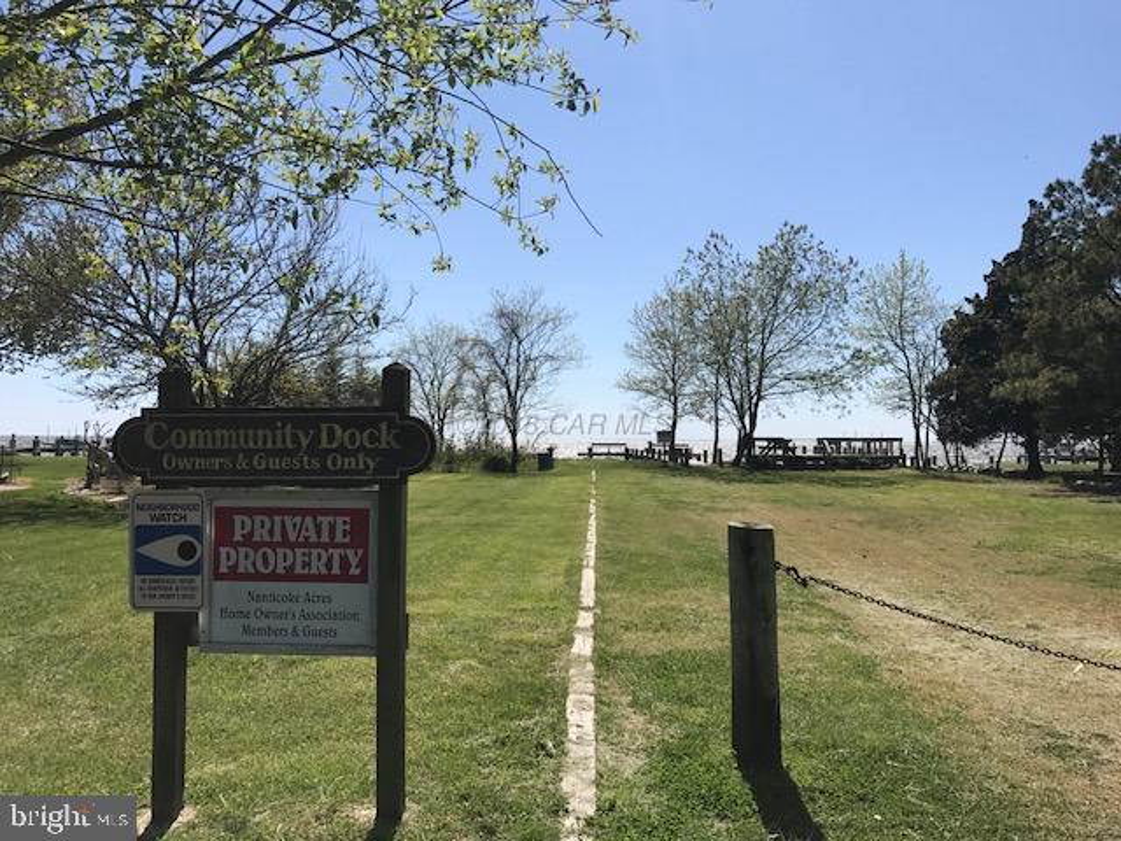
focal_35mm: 28
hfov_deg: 63.4
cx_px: 560
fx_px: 907
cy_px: 420
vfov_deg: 49.7
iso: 20
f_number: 1.8
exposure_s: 1/3425
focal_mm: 3.99
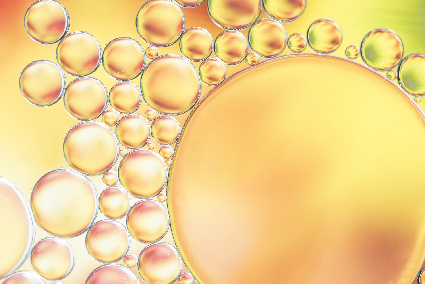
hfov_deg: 20.4
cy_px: 142
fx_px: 1181
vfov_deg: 13.7
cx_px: 212
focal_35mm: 100
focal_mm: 100
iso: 400
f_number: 6.3
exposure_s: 1/20
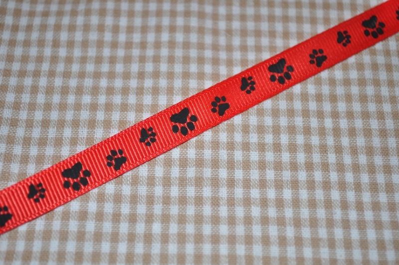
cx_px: 200
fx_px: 730
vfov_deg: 20.6
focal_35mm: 66
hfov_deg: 30.6
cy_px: 132
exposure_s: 1/60
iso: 200
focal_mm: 44
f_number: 5.3
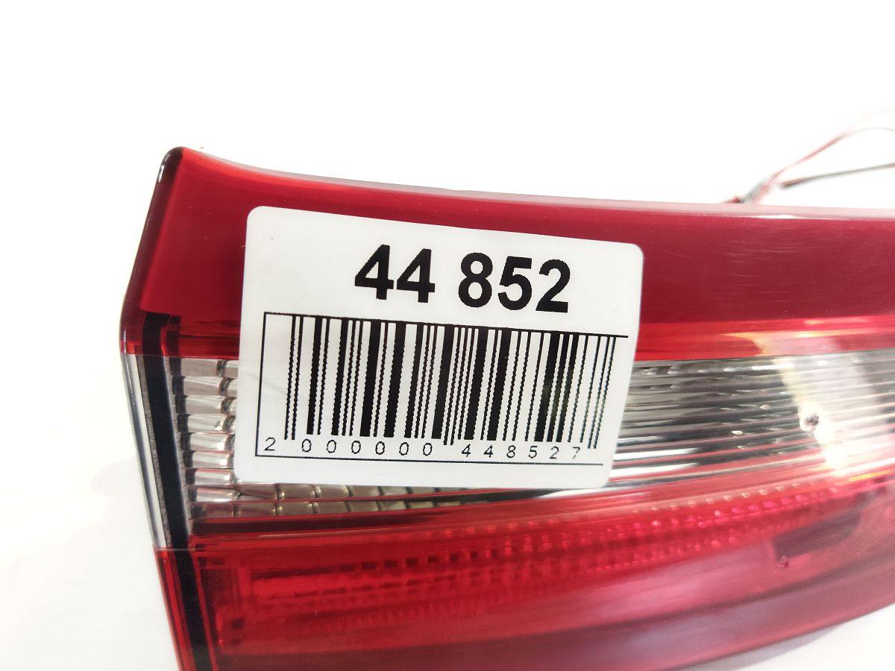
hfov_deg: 65.3
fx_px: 698
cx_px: 448
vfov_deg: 51.4
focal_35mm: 27
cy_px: 336
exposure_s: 1/50
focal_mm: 4.71
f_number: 1.79
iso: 378
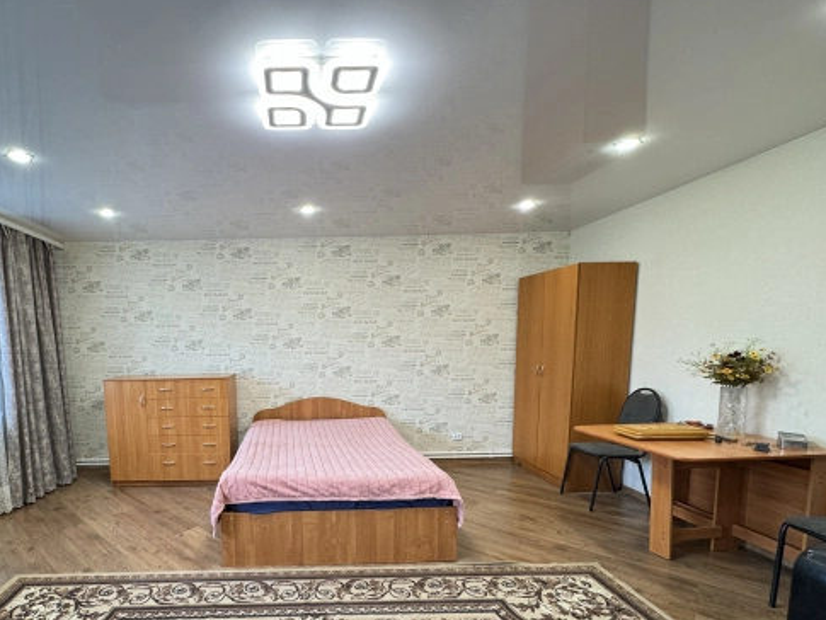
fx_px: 430
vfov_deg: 70.3
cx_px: 298
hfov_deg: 85.6
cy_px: 392
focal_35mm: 18
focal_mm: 2.22
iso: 160
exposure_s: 1/50
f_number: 2.2
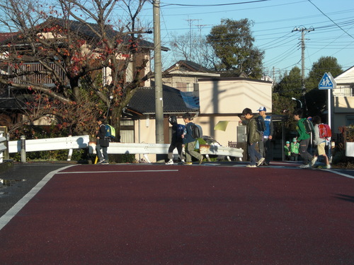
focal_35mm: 89
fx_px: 910
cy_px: 132
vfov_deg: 16.6
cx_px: 177
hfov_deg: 22.0
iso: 50
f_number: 4.8
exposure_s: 1/320
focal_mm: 15.7
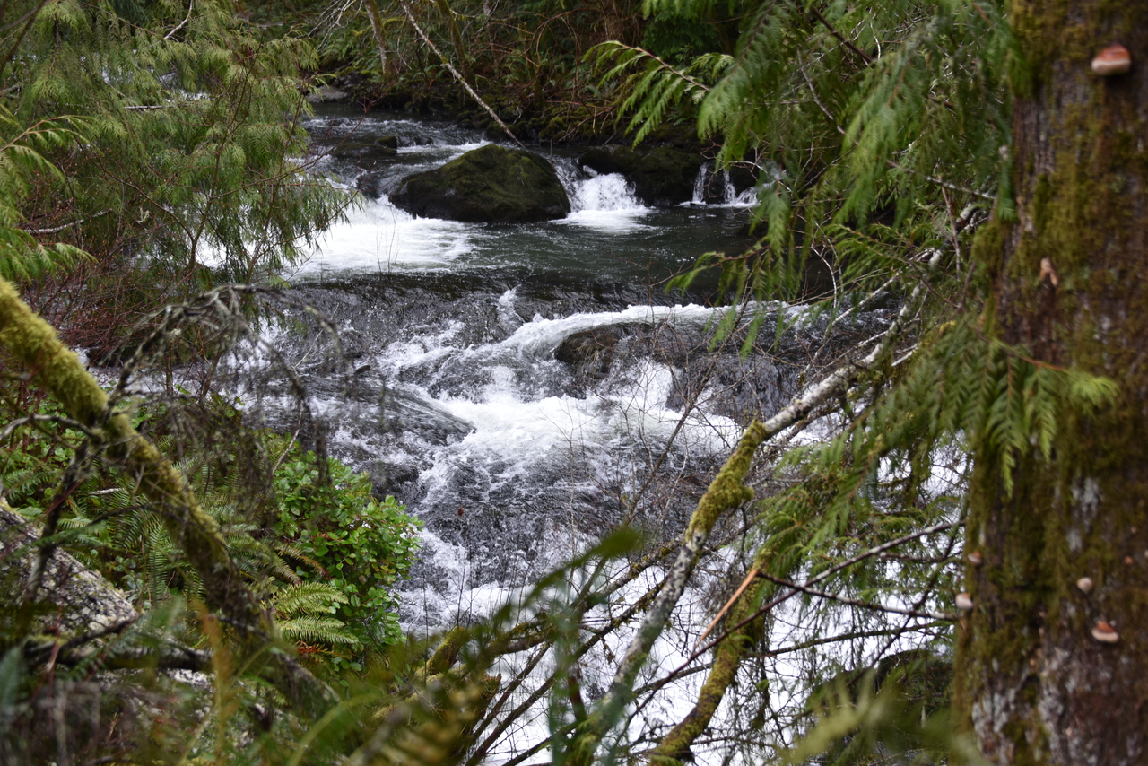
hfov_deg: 38.2
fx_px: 1658
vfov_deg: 26.0
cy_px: 383
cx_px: 574
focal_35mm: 52
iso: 220
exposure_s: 1/100
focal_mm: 52
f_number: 4.5
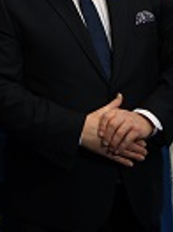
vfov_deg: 13.3
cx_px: -35
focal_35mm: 147
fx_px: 981
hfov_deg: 9.9
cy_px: 14
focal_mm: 50
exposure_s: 1/50
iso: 320
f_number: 3.2
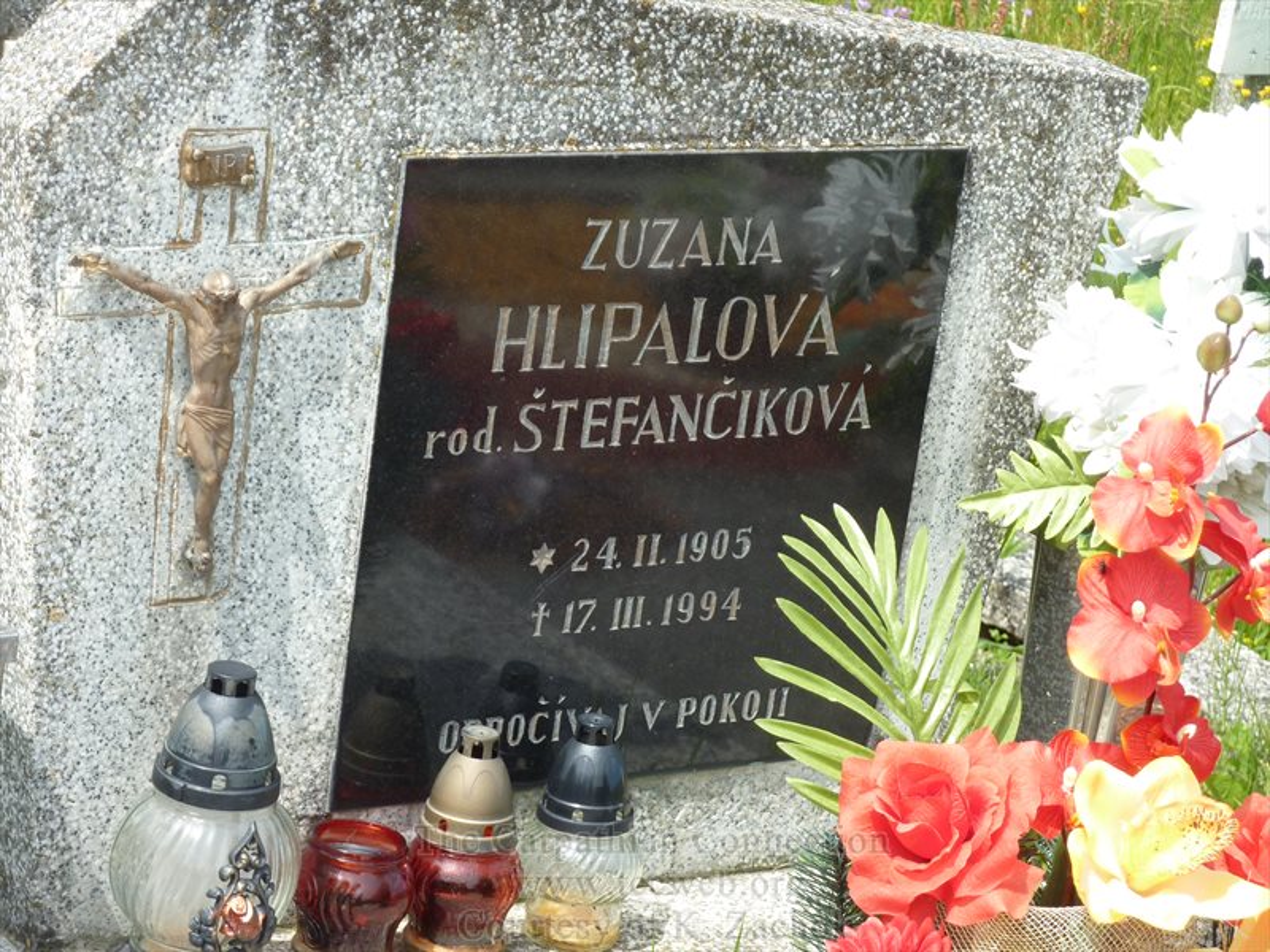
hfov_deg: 16.6
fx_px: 4366
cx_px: 635
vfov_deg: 12.5
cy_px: 476
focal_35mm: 119
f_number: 4.4
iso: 80
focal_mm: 19.5
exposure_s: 1/250
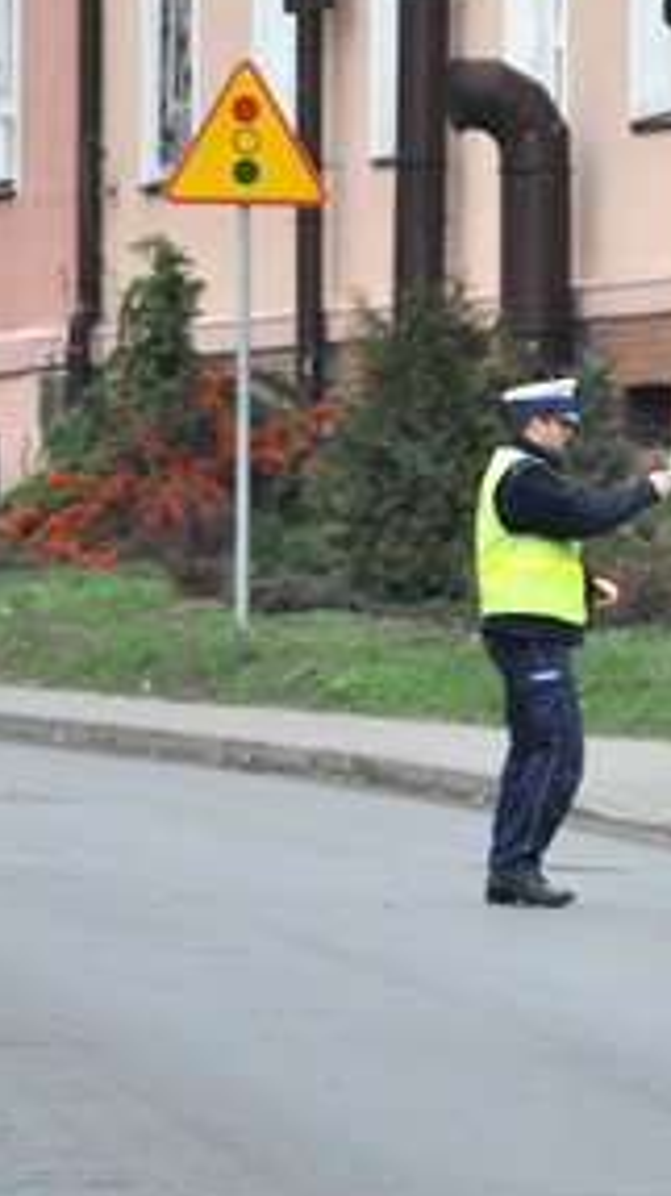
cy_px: 575
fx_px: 20317
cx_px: 871
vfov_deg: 3.4
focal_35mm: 641
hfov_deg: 1.9
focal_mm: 180
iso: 800
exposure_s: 1/400
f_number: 6
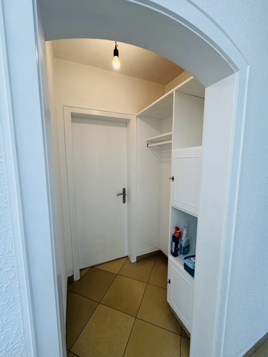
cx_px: 134
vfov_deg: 102.1
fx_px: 145
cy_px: 178
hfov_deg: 85.7
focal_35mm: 14
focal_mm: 2.22
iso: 100
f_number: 2.2
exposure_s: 1/100
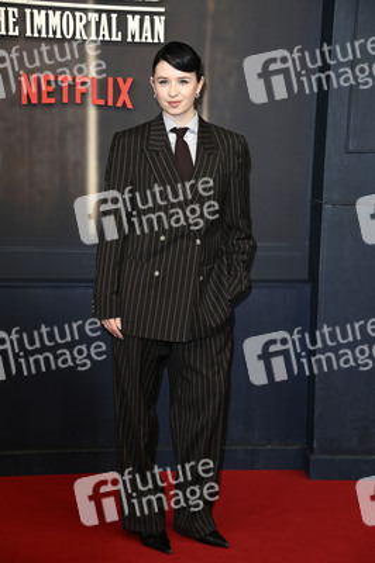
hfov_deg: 17.5
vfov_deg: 26.0
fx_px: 1221
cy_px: 282
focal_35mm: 78
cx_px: 188
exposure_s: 1/250
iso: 500
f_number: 5.6
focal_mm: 78
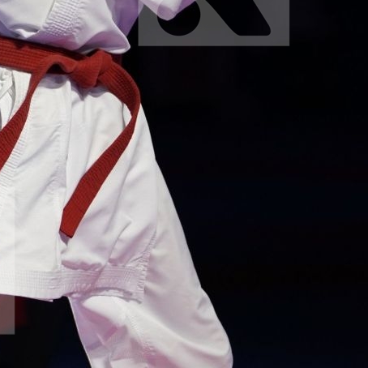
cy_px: -28
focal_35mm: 465
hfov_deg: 3.8
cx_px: -61
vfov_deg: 3.8
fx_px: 5593
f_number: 2.8
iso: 1250
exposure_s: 1/1000
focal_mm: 138
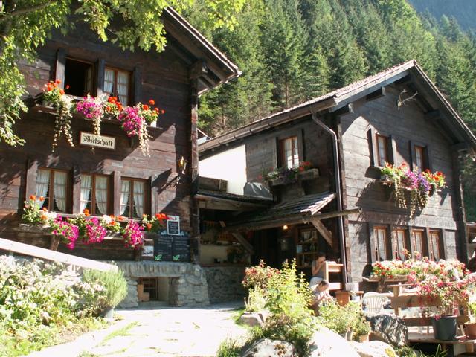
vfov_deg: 40.7
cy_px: 178
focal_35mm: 35
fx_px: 481
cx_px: 238
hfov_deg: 52.6
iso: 50
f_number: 3.5
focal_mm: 5.86
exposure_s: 1/60
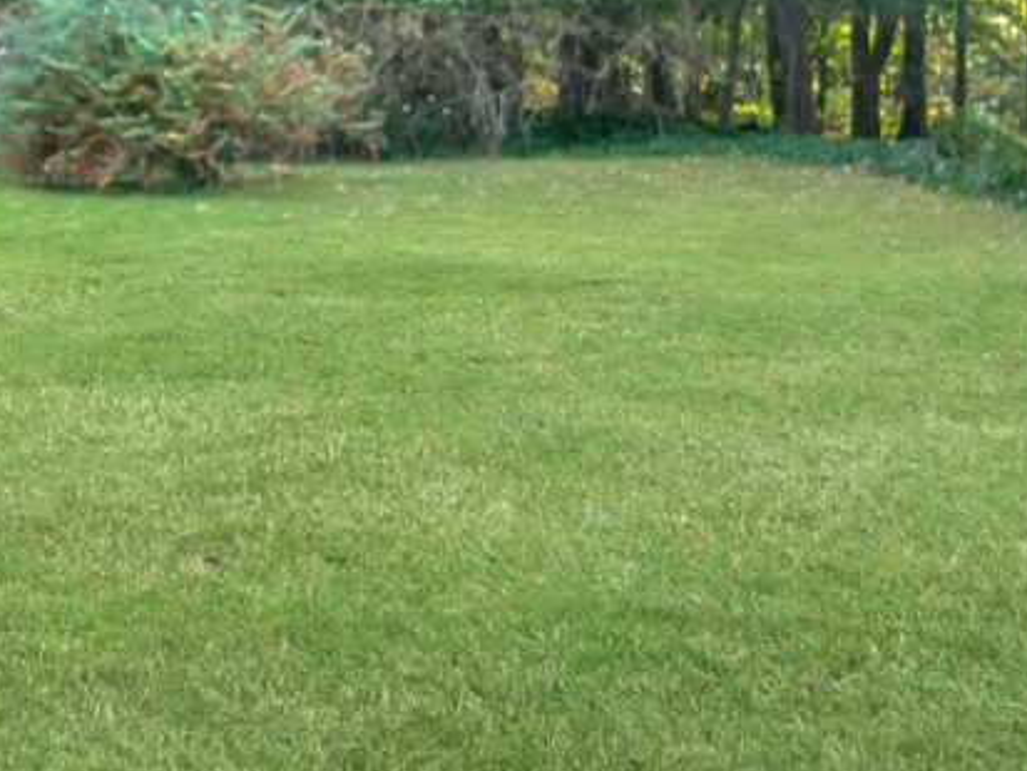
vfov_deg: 12.3
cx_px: 224
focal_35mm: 119
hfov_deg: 16.4
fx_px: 3532
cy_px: -25
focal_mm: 6.86
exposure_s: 1/400
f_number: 1.8
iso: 80
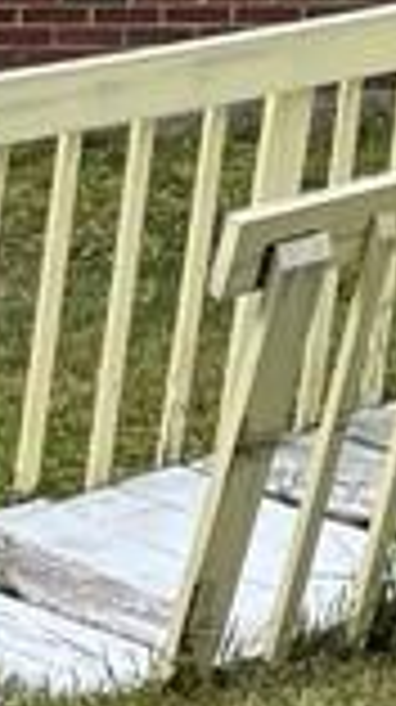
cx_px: 1660
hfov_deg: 5.6
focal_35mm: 185
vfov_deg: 10.9
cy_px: -567
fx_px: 3463
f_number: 1.6
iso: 50
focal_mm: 5.1
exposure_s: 1/1404
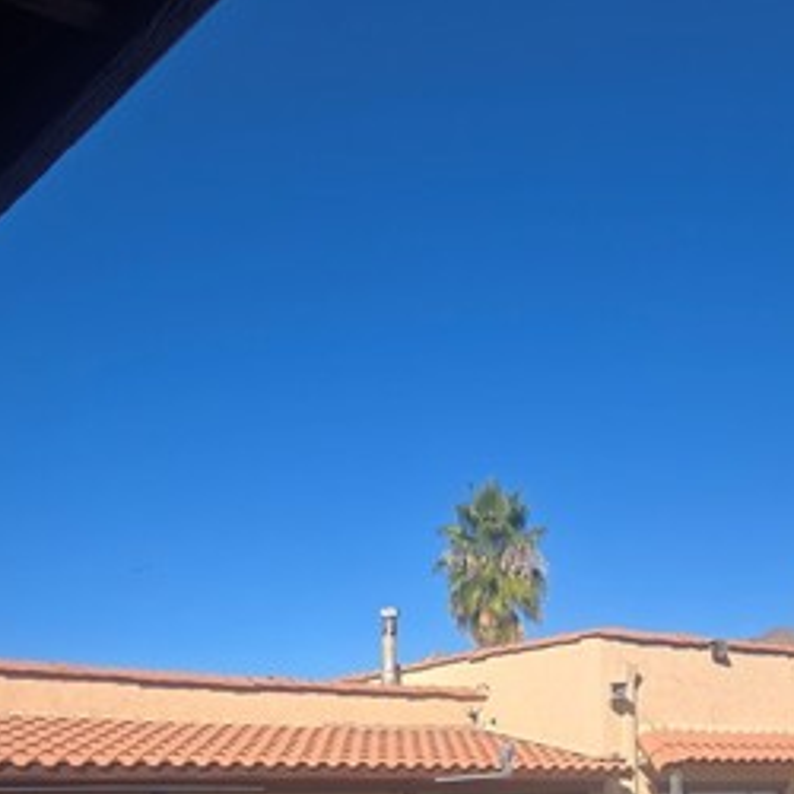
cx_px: 422
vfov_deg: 29.7
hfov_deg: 32.8
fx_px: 1349
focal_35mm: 52
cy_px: 861
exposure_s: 1/2180
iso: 25
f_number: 1.8
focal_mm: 5.4
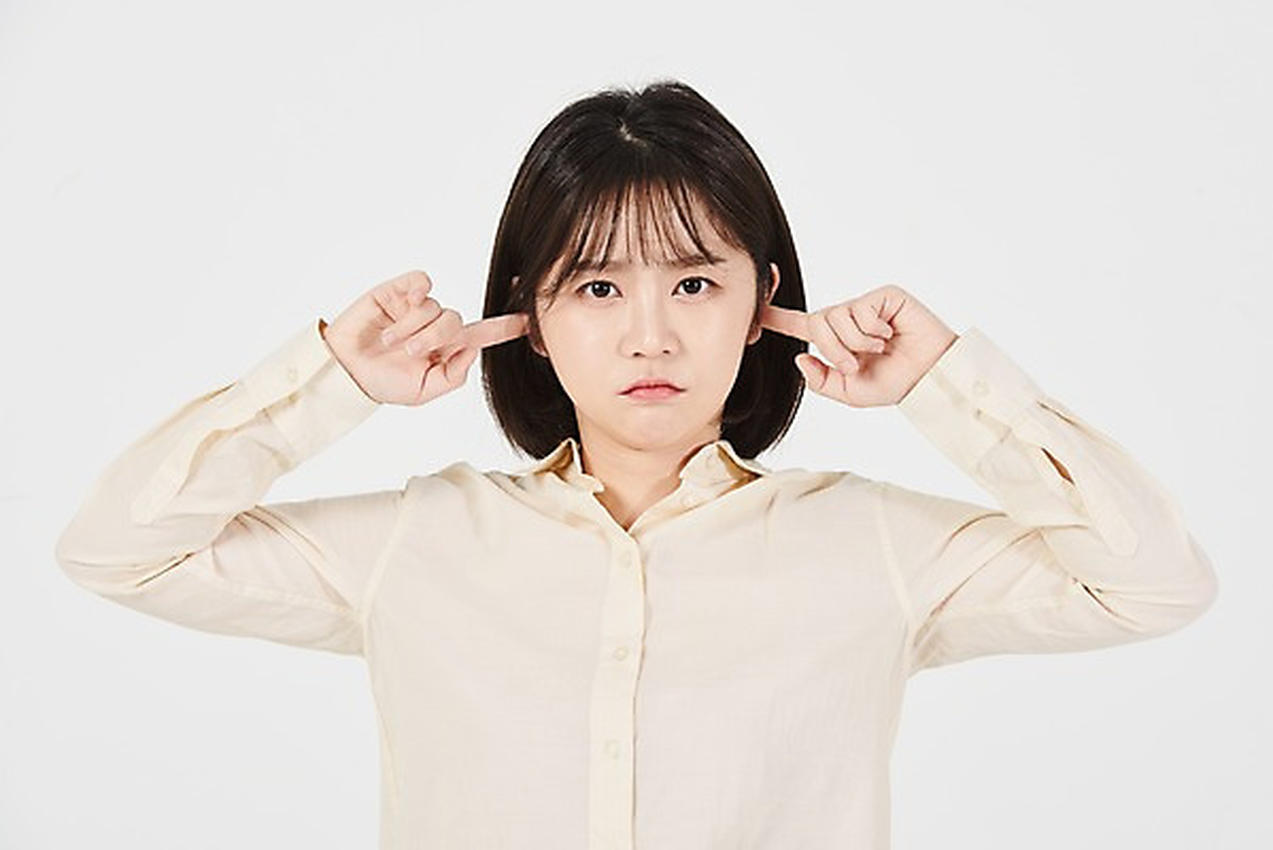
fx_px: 6191
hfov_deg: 11.7
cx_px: 636
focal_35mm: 175
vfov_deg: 7.9
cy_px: 425
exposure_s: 1/125
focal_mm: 175
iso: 100
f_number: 13
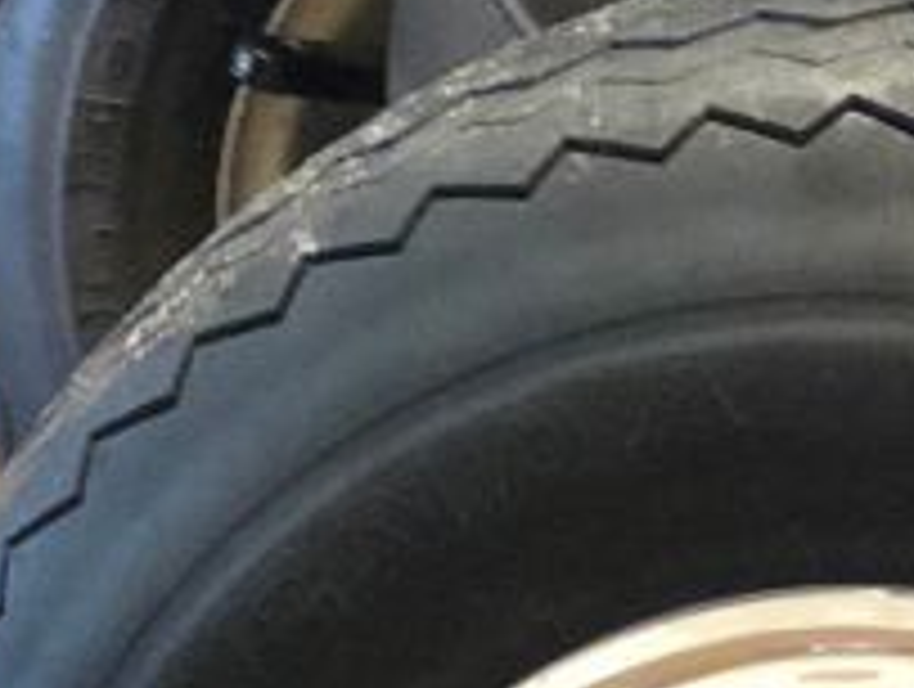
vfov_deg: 5.2
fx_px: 7591
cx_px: 950
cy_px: 908
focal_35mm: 287
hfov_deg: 6.9
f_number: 2.8
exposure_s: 1/30
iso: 1000
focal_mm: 6.6
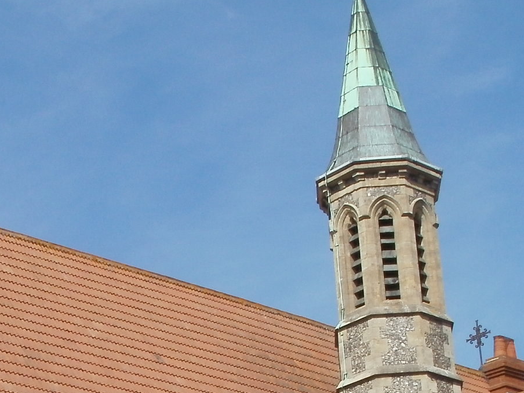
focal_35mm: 102
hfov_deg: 18.8
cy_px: 527
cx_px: 5
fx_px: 1544
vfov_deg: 13.9
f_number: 5.6
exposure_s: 1/800
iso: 100
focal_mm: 6.3
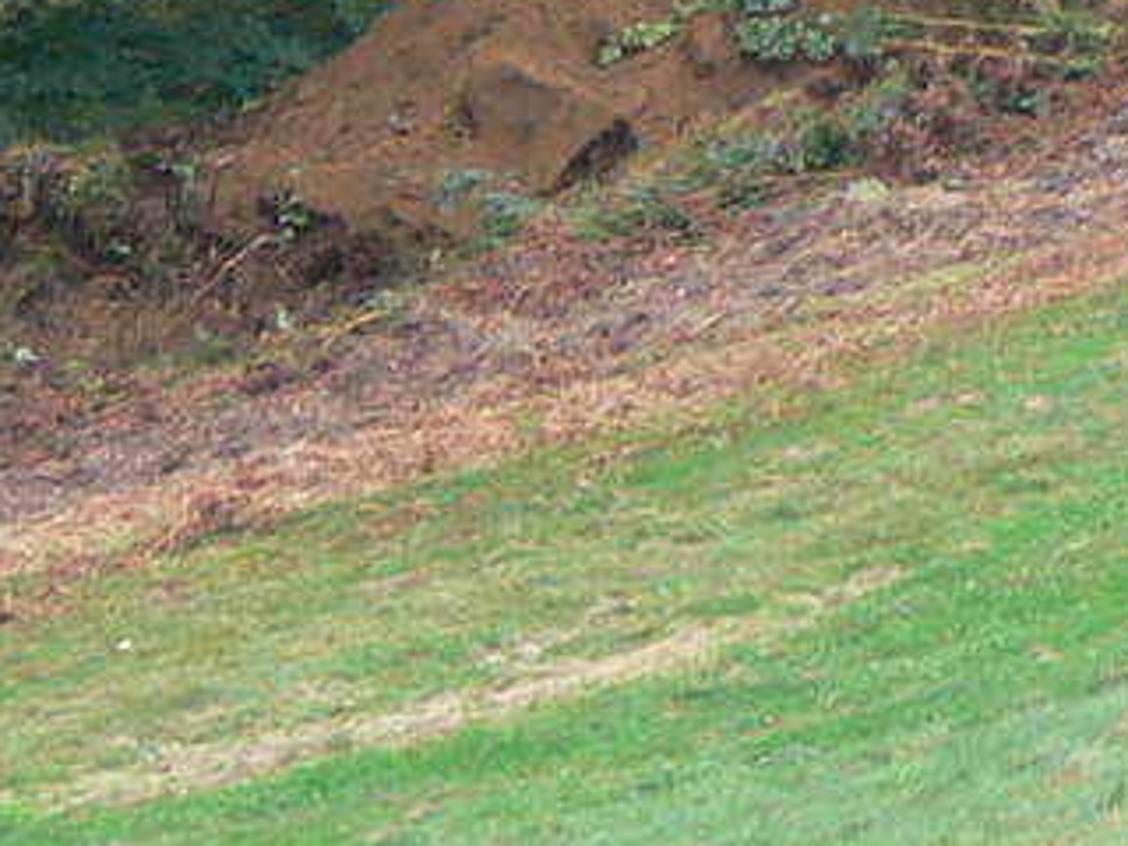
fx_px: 33238
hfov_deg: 1.9
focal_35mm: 1020
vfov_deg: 1.5
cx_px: 2906
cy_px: -1040
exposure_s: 1/60
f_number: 3.6
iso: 80
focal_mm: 32.3
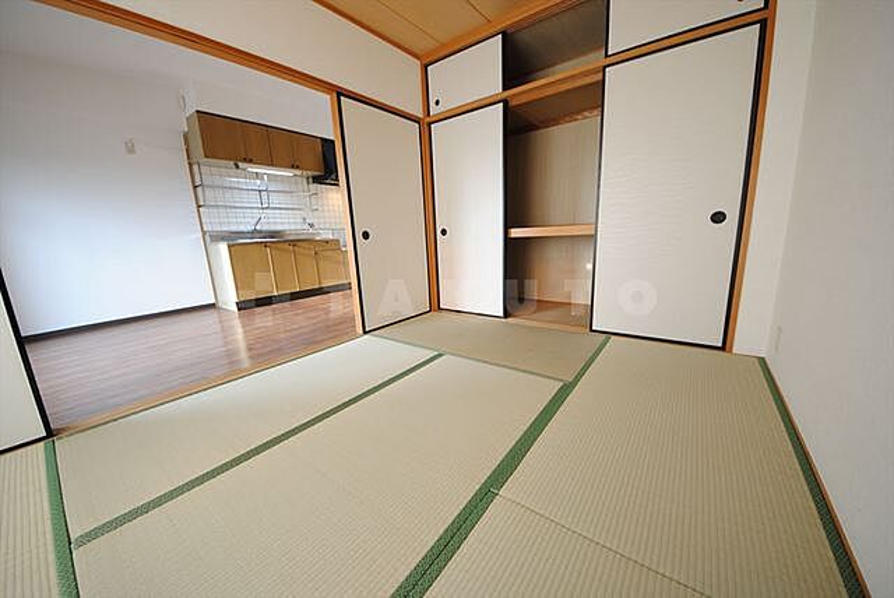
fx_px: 298
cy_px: 299
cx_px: 447
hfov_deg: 112.6
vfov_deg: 90.1
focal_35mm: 12
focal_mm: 8
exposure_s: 1/8
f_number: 4.5
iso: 100
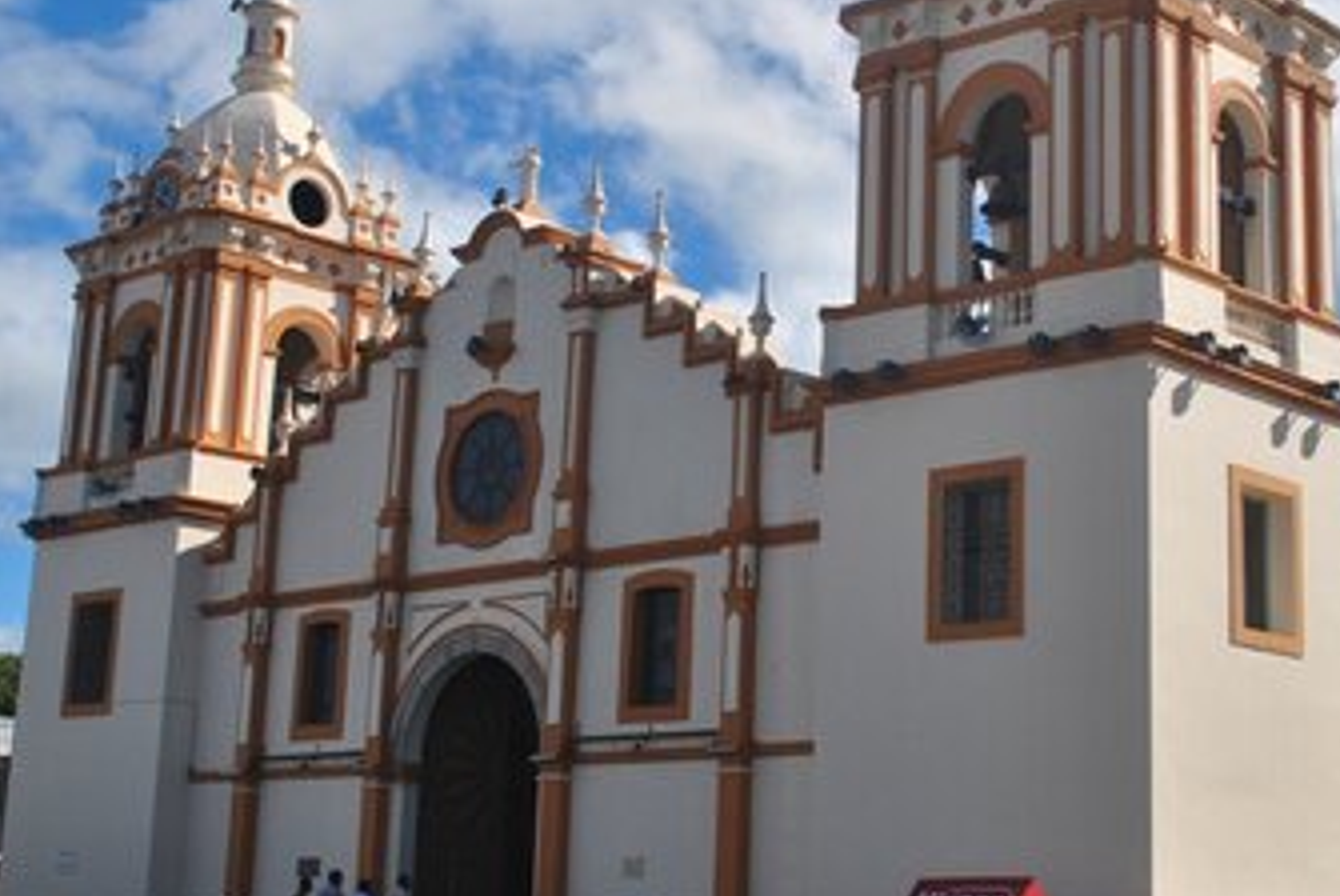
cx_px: 860
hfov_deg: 31.7
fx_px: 2347
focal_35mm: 63
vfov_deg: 21.6
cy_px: 360
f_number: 10
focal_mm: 22
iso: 100
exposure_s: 1/250
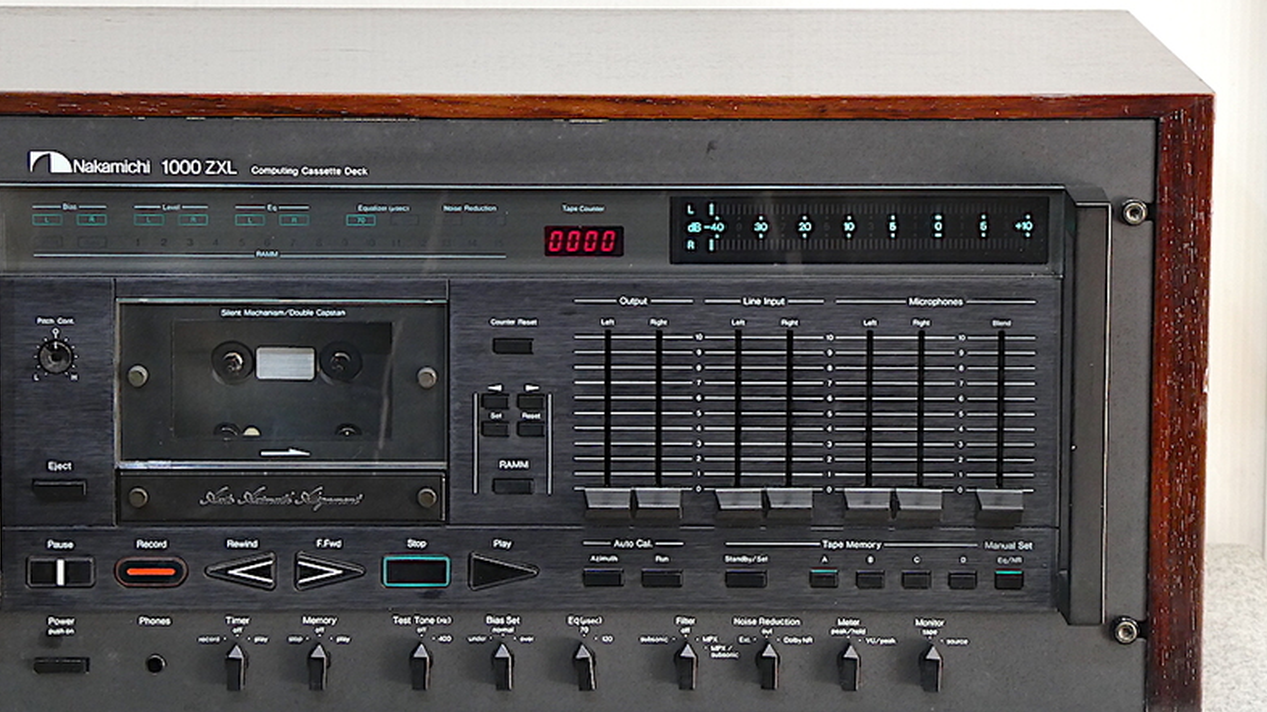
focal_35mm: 153
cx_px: 517
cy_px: 362
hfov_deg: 14.0
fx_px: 5140
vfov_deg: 7.9
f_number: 5.1
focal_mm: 20.6
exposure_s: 1/8
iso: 200
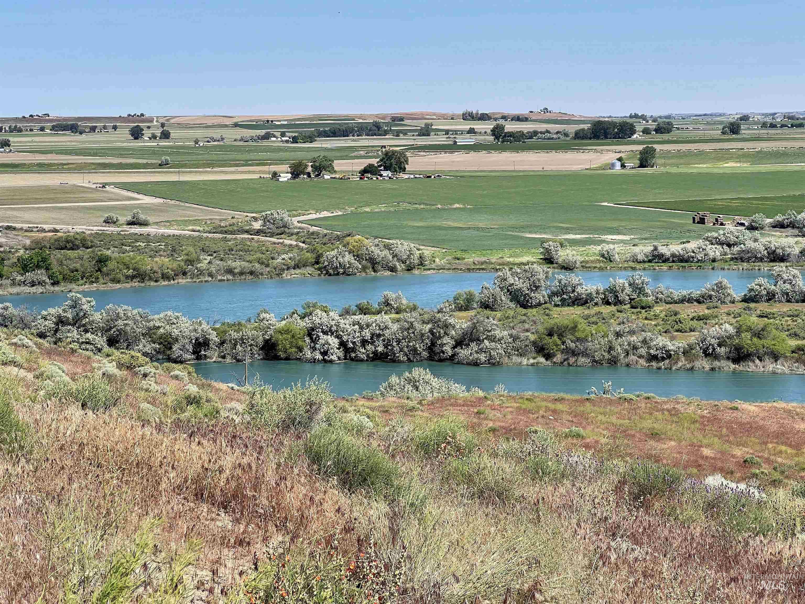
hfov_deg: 25.3
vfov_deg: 19.1
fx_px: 1791
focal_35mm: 77
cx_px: 402
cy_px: 302
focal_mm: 9
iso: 32
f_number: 2.8
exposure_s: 1/911
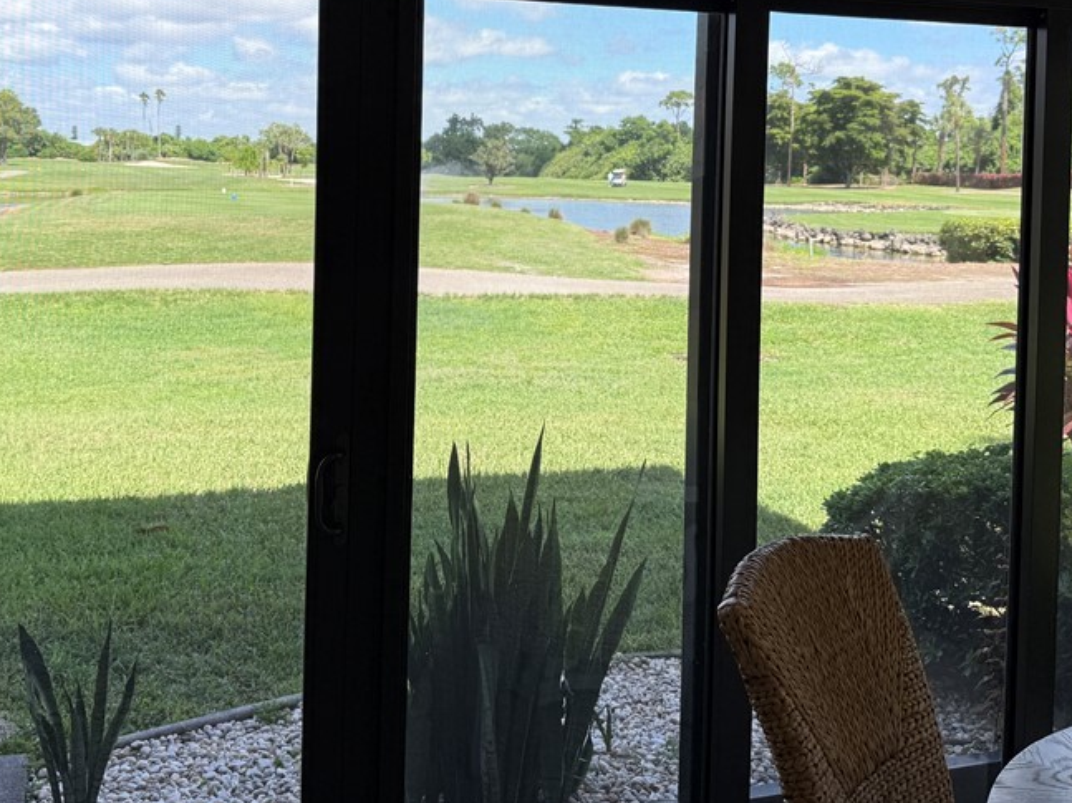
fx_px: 1177
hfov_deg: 48.9
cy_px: 187
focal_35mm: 38
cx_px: 492
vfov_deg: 36.7
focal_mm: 6.76
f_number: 1.78
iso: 80
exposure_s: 1/955
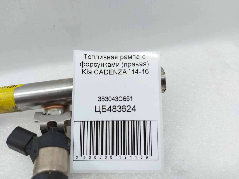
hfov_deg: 71.6
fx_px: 166
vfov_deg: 56.8
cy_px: 90
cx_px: 120
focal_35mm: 24
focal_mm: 5.23
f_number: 1.8
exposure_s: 1/50
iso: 40
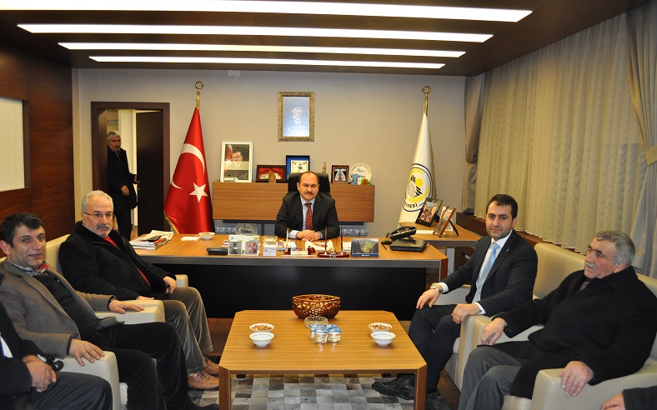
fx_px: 555
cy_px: 215
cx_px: 328
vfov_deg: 40.6
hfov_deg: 61.3
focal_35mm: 31
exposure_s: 1/100
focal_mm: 20
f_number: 3.8
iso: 800
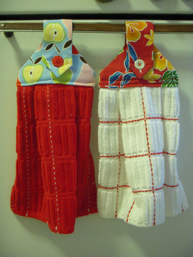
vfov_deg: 40.4
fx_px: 349
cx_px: 96
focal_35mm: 47
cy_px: 128
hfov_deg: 30.9
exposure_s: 1/8
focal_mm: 7.9
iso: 320
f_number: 3.4
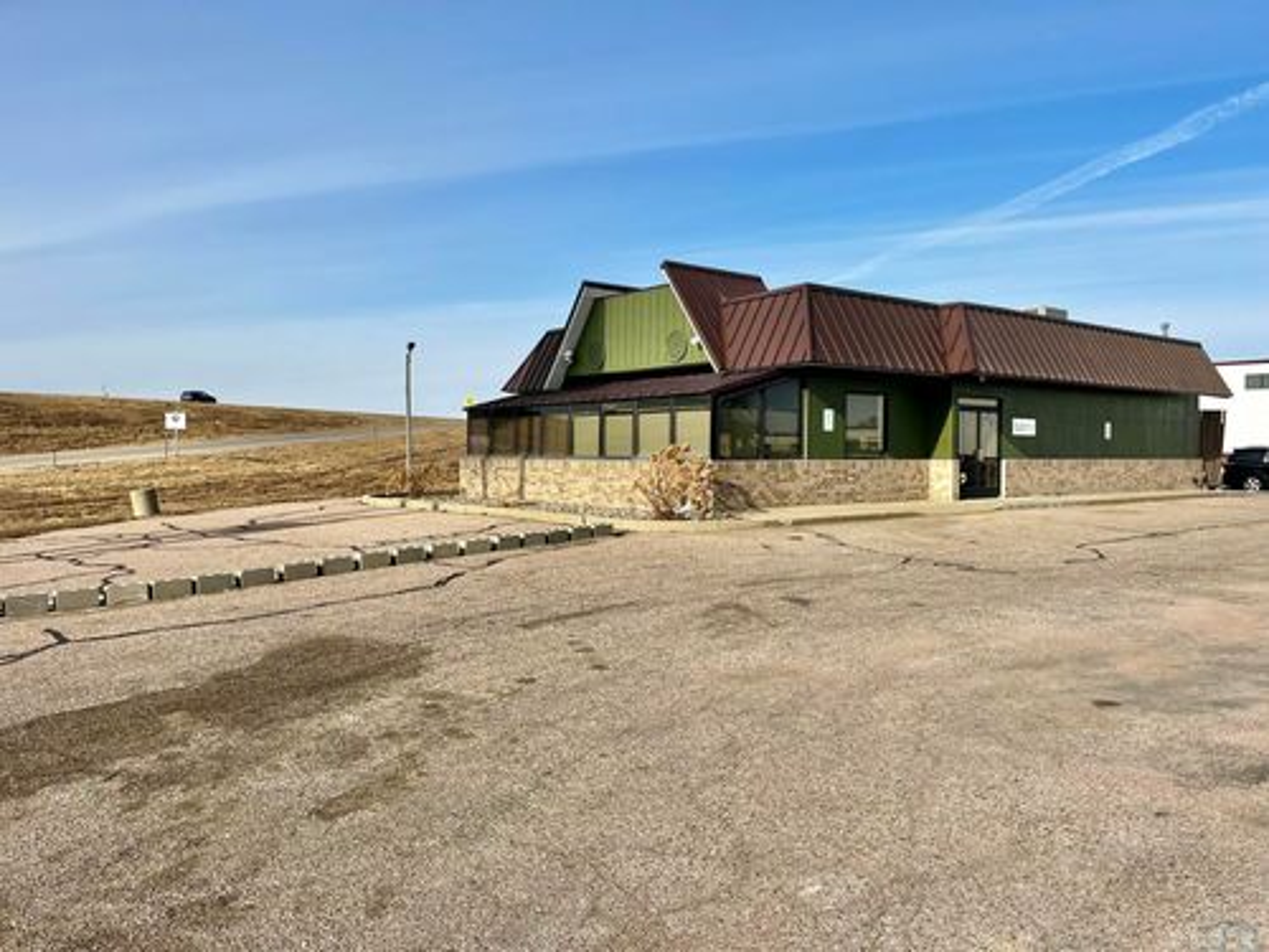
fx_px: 953
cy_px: 476
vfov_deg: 53.1
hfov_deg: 67.3
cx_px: 634
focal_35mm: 26
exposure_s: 1/3876
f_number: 1.6
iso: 50
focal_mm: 5.1
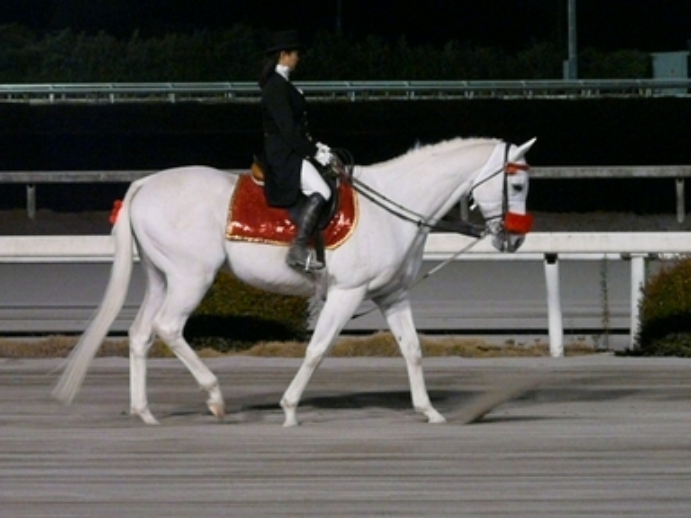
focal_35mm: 218
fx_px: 4352
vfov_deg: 6.8
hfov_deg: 9.1
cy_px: 259
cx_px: 346
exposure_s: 1/250
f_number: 4
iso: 1600
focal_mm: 35.9
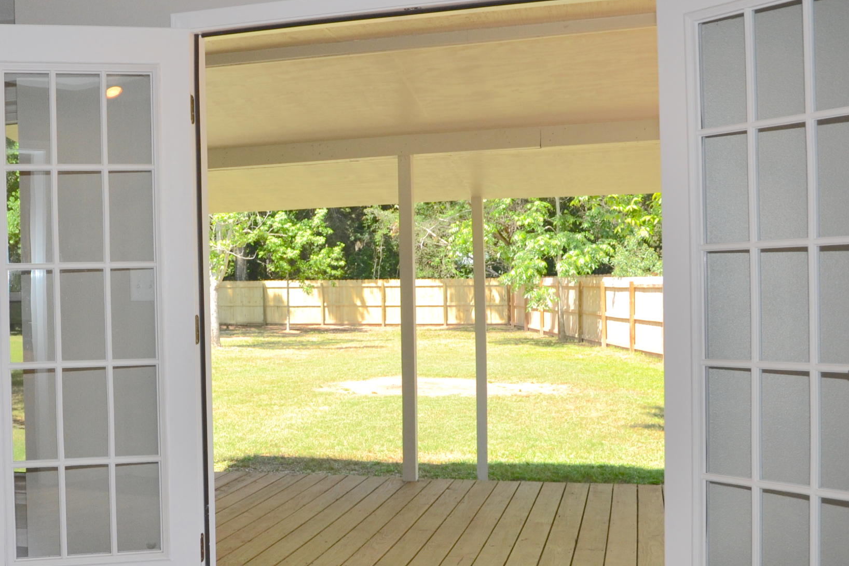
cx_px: 218
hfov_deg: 43.2
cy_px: 309
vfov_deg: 30.5
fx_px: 1038
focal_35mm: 44
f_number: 5.6
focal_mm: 16
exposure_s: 1/125
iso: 160
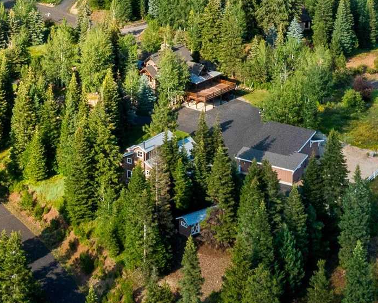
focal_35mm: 116
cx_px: 193
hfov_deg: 16.6
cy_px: -108
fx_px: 1298
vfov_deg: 12.8
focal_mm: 10.26
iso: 100
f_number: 10
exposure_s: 1/40
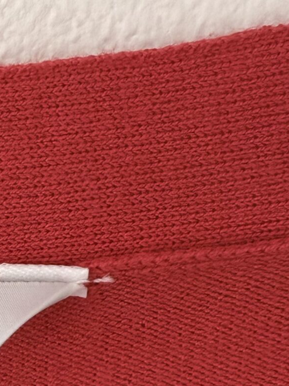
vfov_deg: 23.0
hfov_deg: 17.2
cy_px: 444
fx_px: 880
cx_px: -114
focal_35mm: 79
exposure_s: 1/116
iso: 320
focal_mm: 2.22
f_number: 2.2
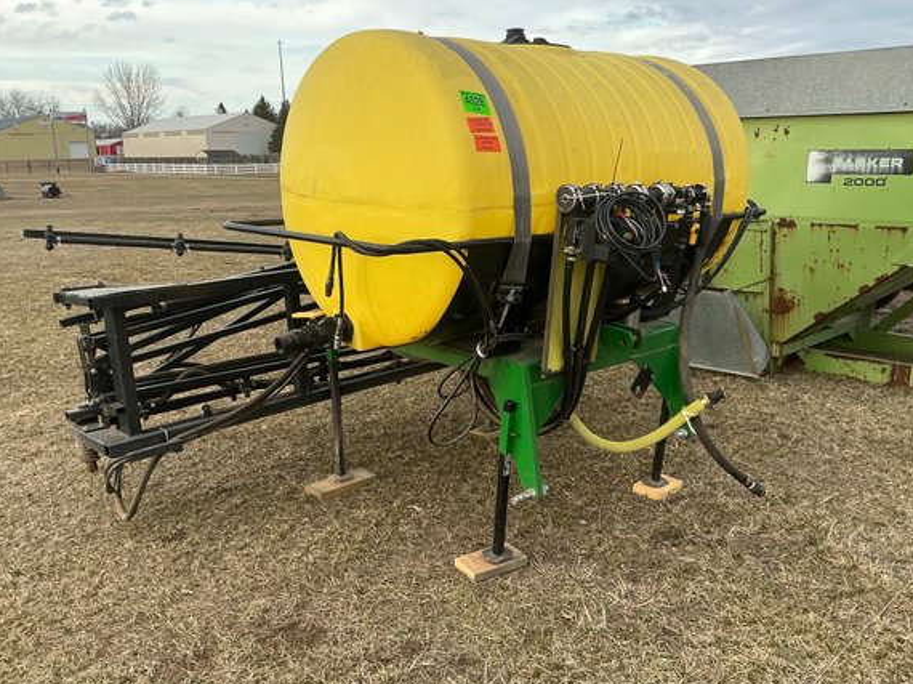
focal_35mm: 31
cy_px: 340
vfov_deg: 45.4
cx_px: 449
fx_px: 817
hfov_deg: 58.4
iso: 25
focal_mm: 3
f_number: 1.8
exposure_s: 1/342
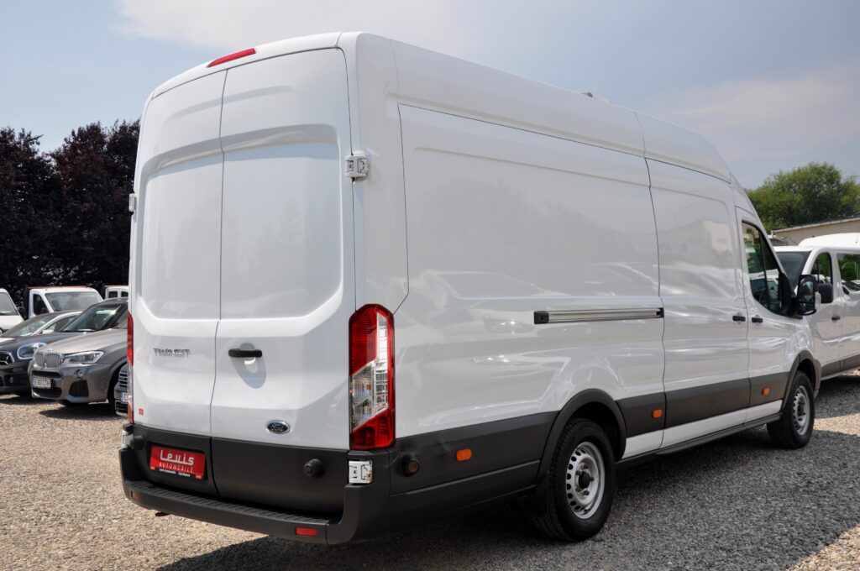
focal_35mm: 38
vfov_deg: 35.4
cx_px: 430
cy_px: 286
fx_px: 895
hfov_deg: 51.3
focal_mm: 25
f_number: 10
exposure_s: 1/400
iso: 500
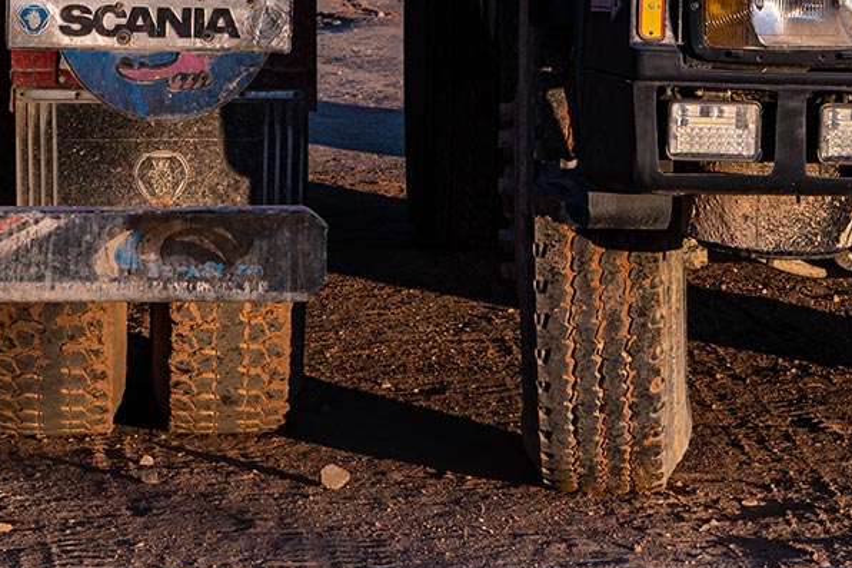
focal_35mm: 215
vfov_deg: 6.3
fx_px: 5097
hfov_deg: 9.6
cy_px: -401
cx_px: 435
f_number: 5.6
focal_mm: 39.6
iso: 100
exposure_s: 1/250
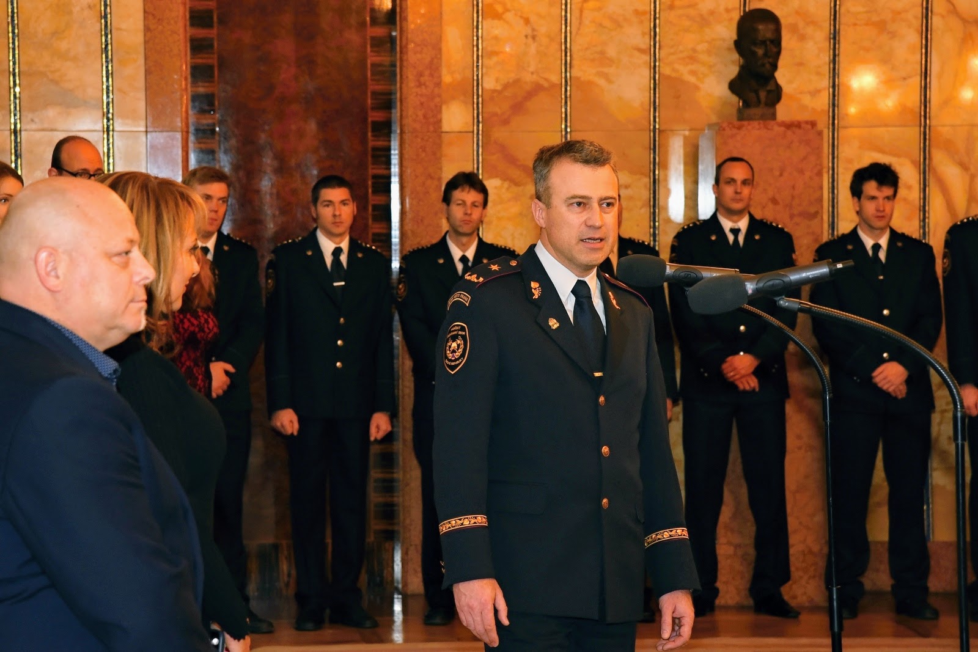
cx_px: 489
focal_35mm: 105
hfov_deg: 19.5
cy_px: 326
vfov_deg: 13.0
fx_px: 2853
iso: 1600
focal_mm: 105
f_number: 8
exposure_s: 1/60
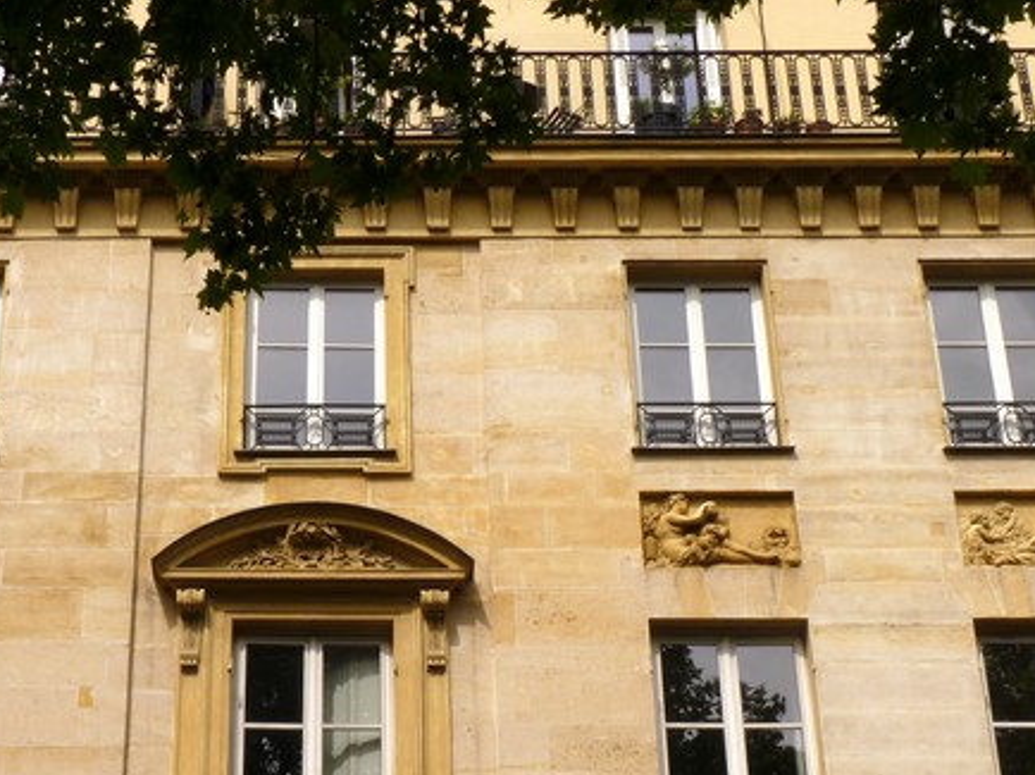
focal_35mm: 64
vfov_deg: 22.5
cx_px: 348
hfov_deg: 30.1
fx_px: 1913
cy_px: 645
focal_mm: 6.6
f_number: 8
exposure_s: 1/200
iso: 80
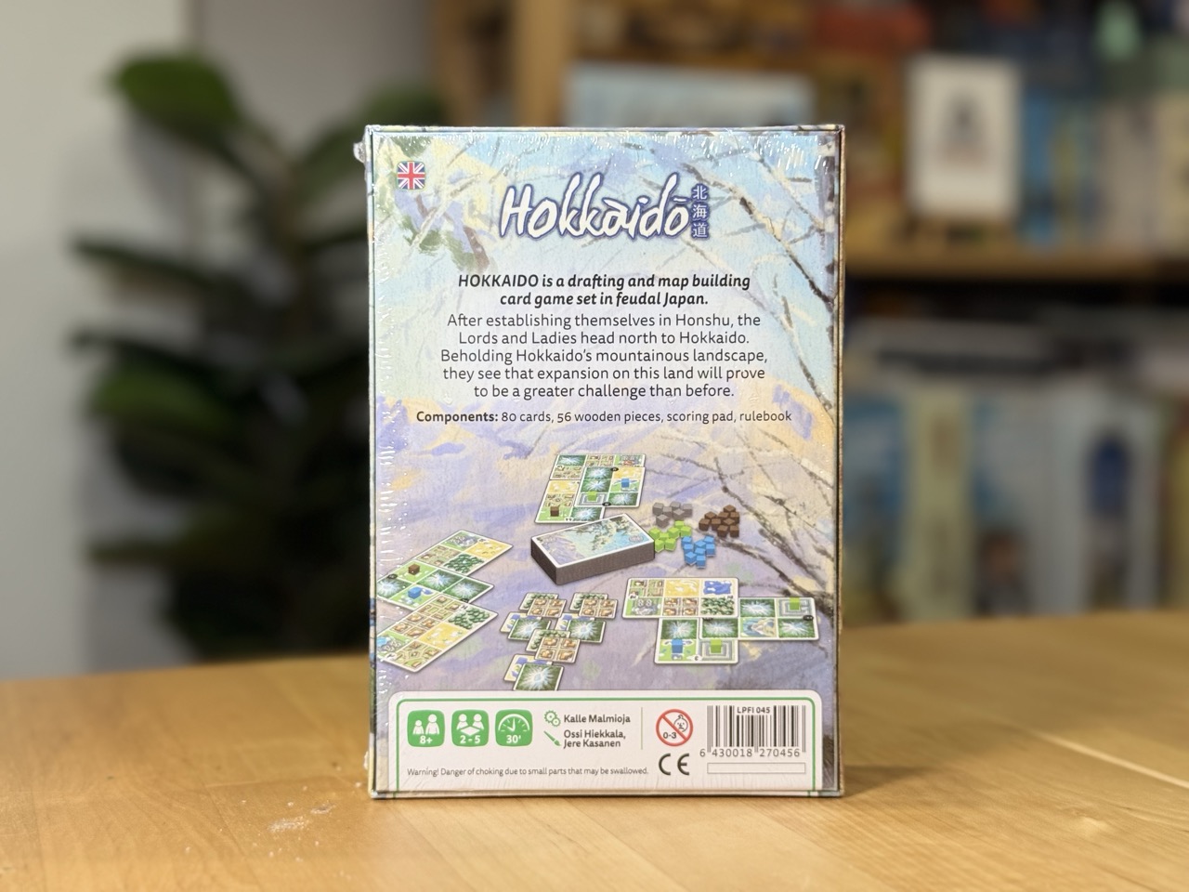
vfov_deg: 30.3
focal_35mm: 48
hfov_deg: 39.7
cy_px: 446
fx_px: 1649
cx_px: 594
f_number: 1.78
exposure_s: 1/50
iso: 64
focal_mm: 6.76
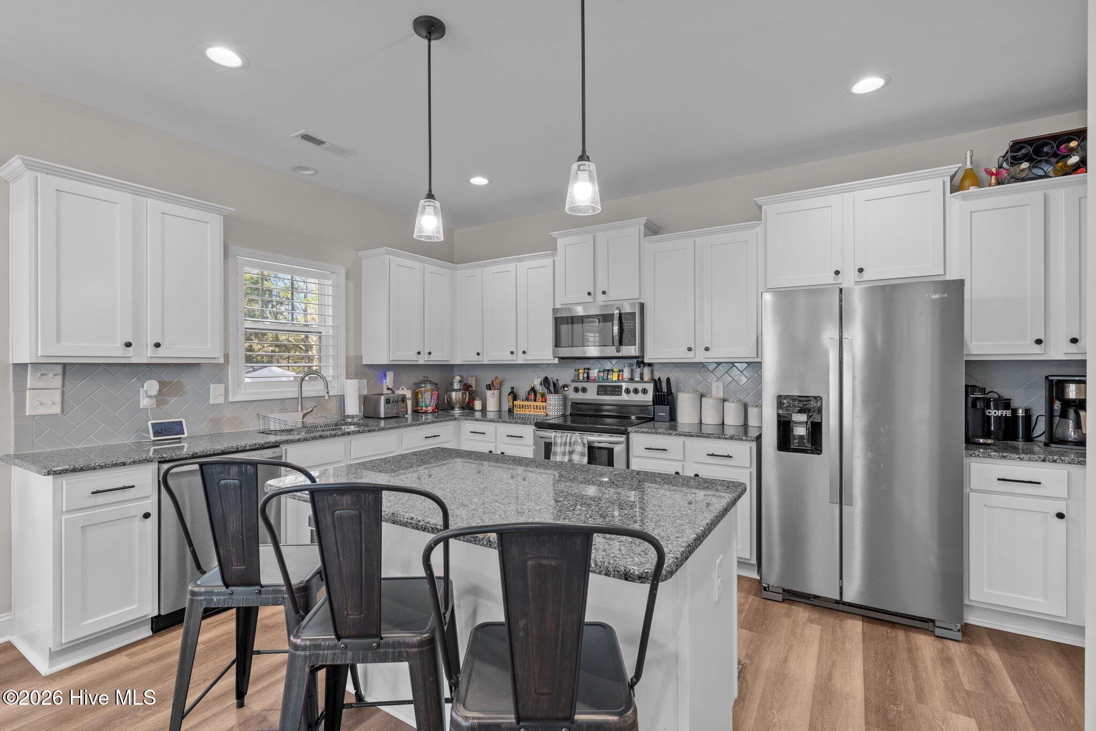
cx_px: 548
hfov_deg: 96.7
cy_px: 366
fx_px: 487
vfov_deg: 73.7
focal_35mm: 16
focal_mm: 16
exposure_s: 1/2
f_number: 8
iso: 400
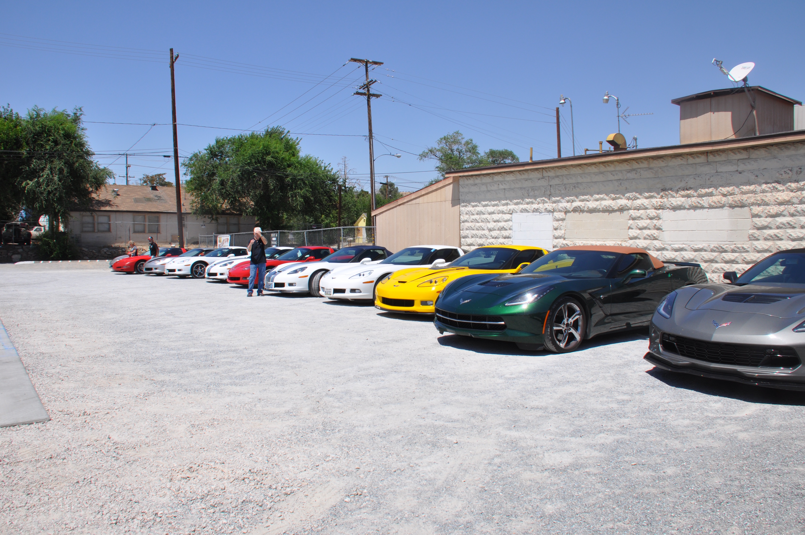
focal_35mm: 27
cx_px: 402
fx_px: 603
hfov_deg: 67.4
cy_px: 268
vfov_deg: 47.8
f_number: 10
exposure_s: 1/400
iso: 200
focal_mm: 18
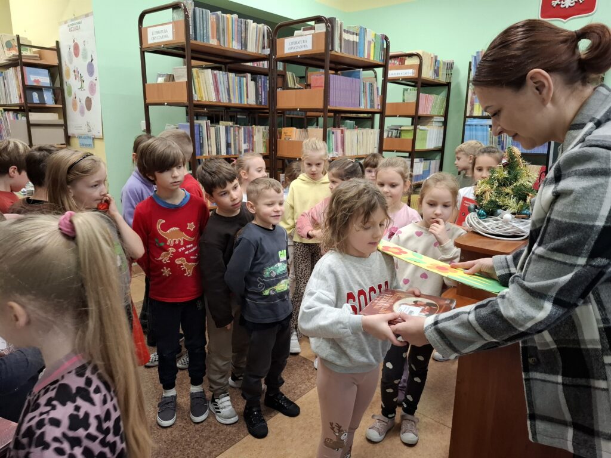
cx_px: 306
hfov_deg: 73.9
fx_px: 406
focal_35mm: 23
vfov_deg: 58.9
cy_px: 229
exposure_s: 1/100
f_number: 1.8
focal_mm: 5.54
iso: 250
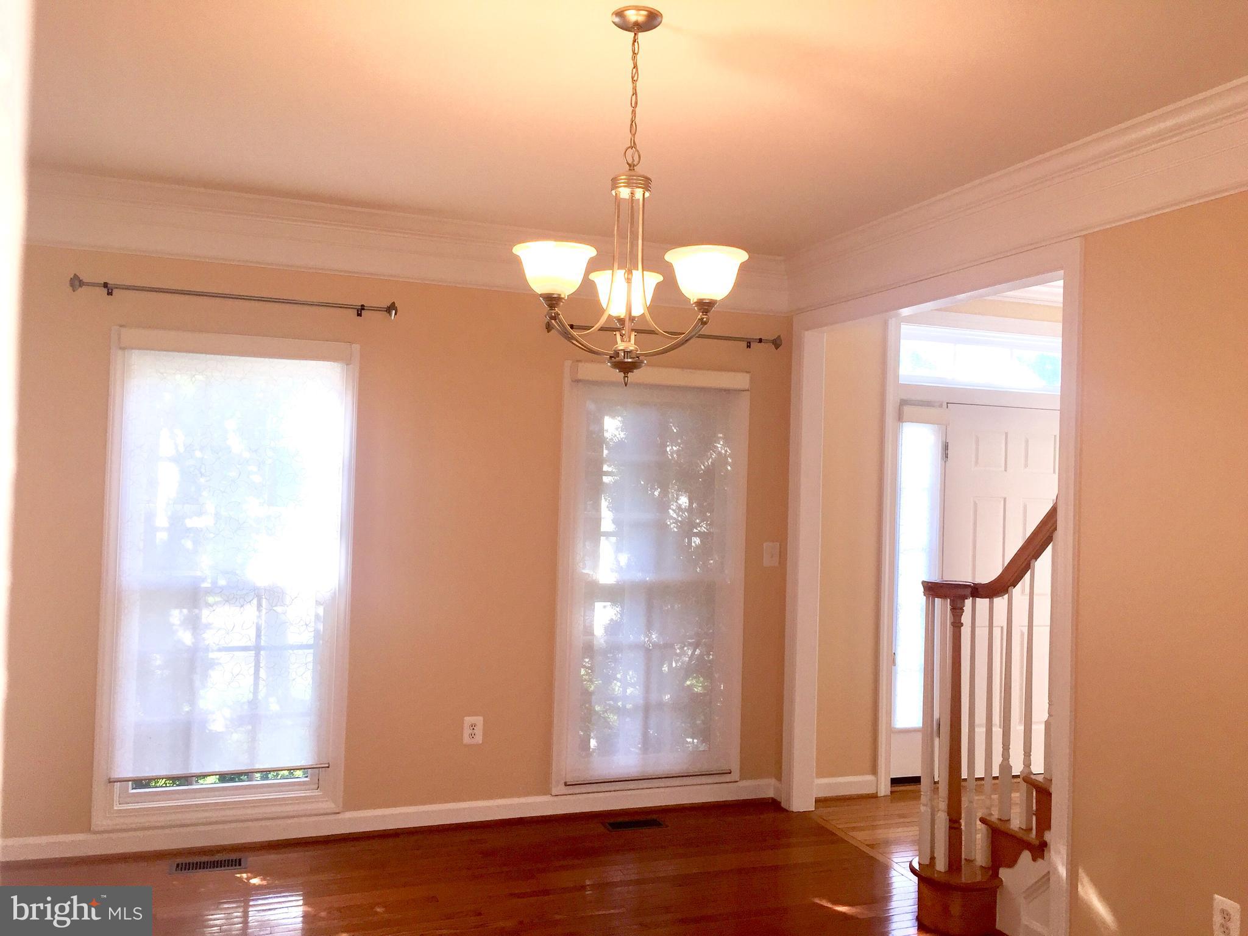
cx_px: 624
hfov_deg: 61.7
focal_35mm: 29
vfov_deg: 48.2
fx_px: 1046
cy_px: 468
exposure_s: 1/120
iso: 50
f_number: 2.2
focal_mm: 4.15
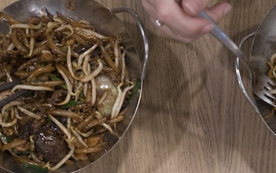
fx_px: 519
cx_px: 202
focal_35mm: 69
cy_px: 235
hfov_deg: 29.4
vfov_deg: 17.5
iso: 1600
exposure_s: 1/60
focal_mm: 24
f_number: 4
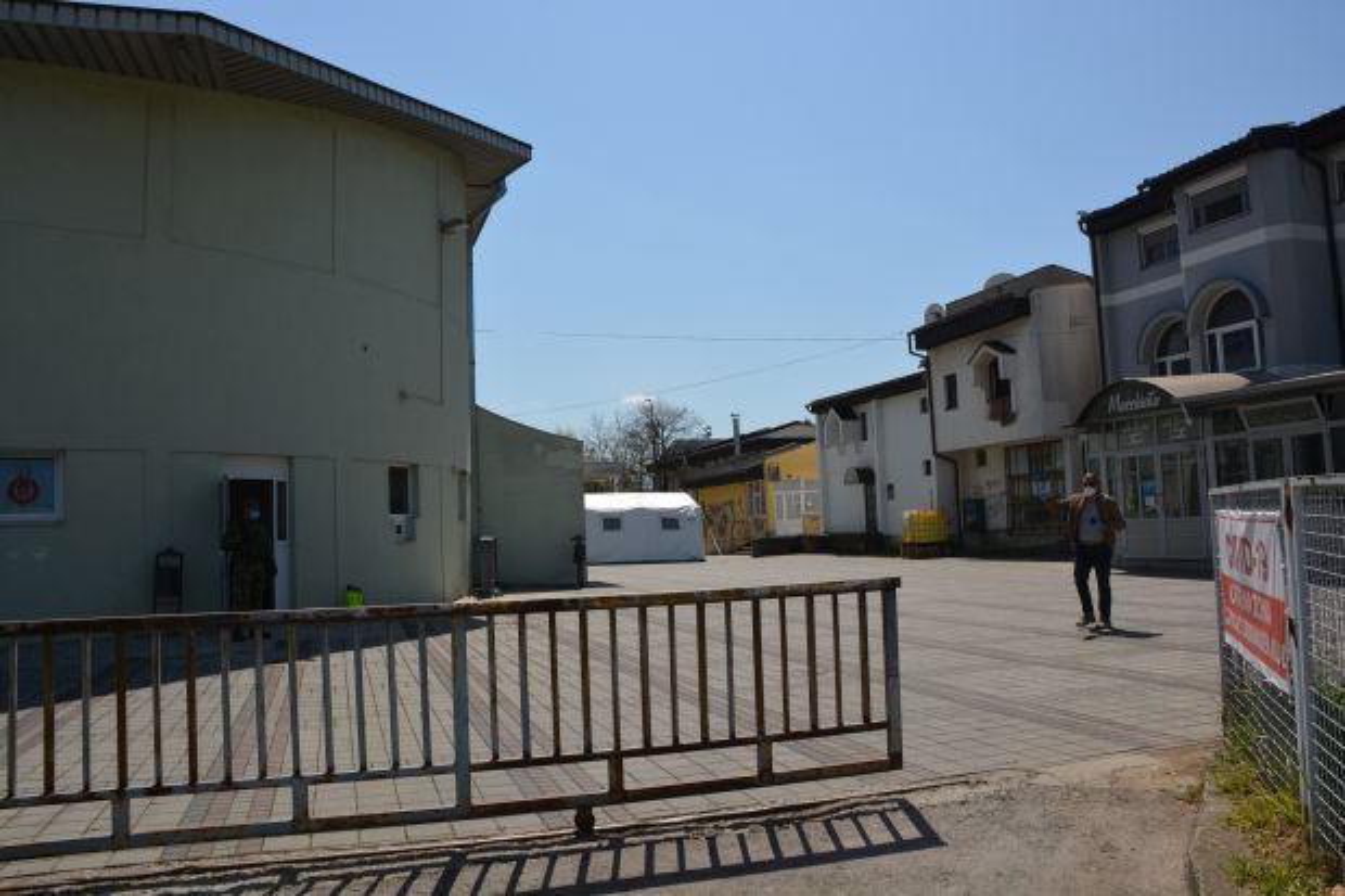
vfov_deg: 47.9
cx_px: 672
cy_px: 448
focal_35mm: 27
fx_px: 1008
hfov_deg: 67.4
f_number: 10
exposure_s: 1/200
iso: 100
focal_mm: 18
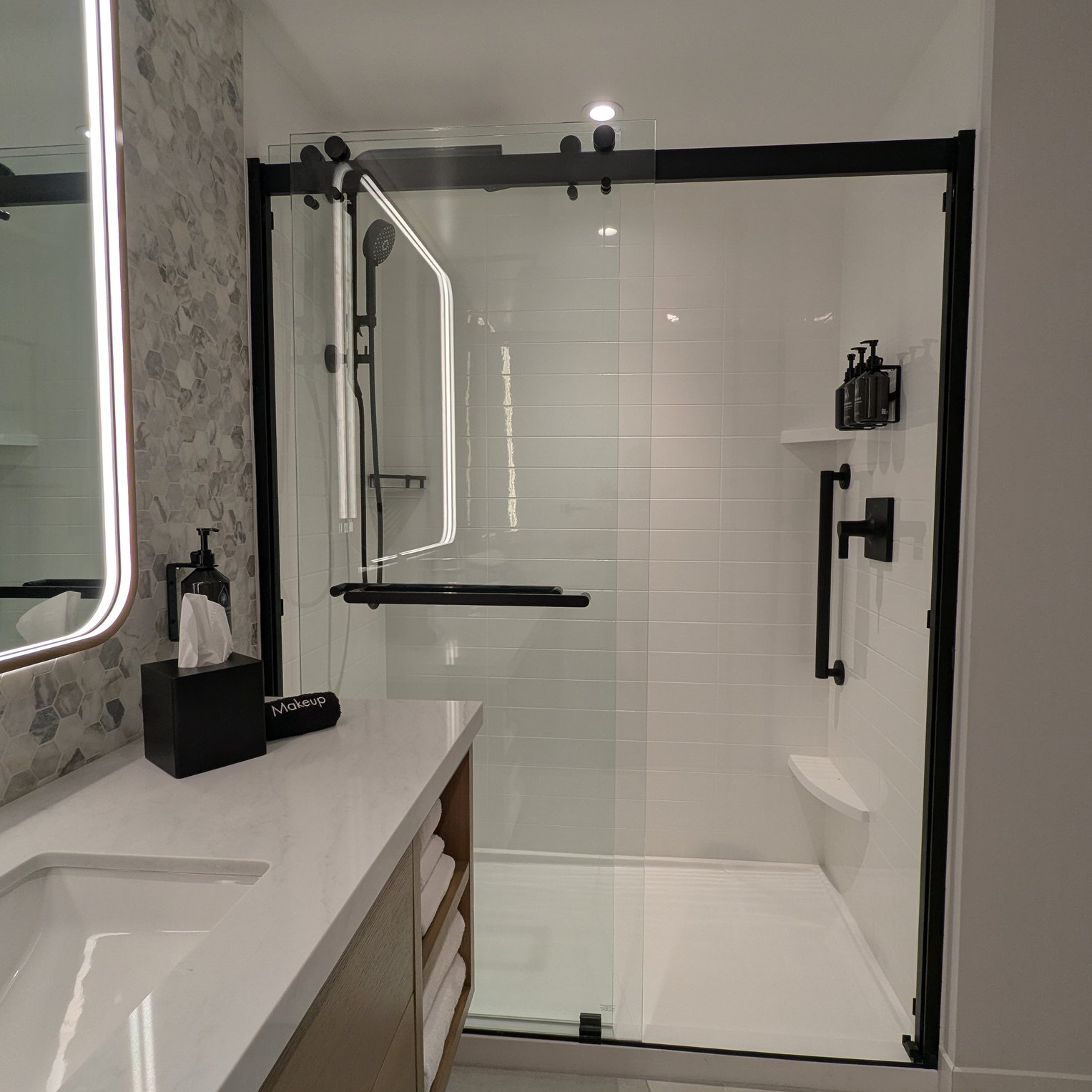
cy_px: 546
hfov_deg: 77.7
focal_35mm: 19
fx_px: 678
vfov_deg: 77.7
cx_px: 554
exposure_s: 1/120
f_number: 2.2
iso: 44
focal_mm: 2.35
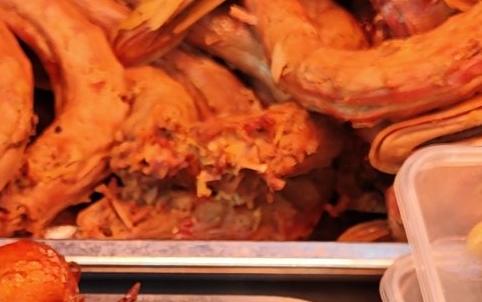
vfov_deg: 9.3
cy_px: 421
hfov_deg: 14.9
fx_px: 1814
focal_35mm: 138
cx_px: 24
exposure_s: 1/100
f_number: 1.6
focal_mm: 6.55
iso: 64
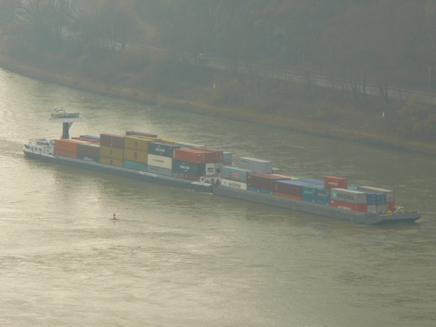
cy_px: 164
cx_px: 218
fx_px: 3903
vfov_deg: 4.8
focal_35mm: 310
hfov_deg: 6.4
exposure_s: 1/30
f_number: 11
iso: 100
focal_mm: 65.5
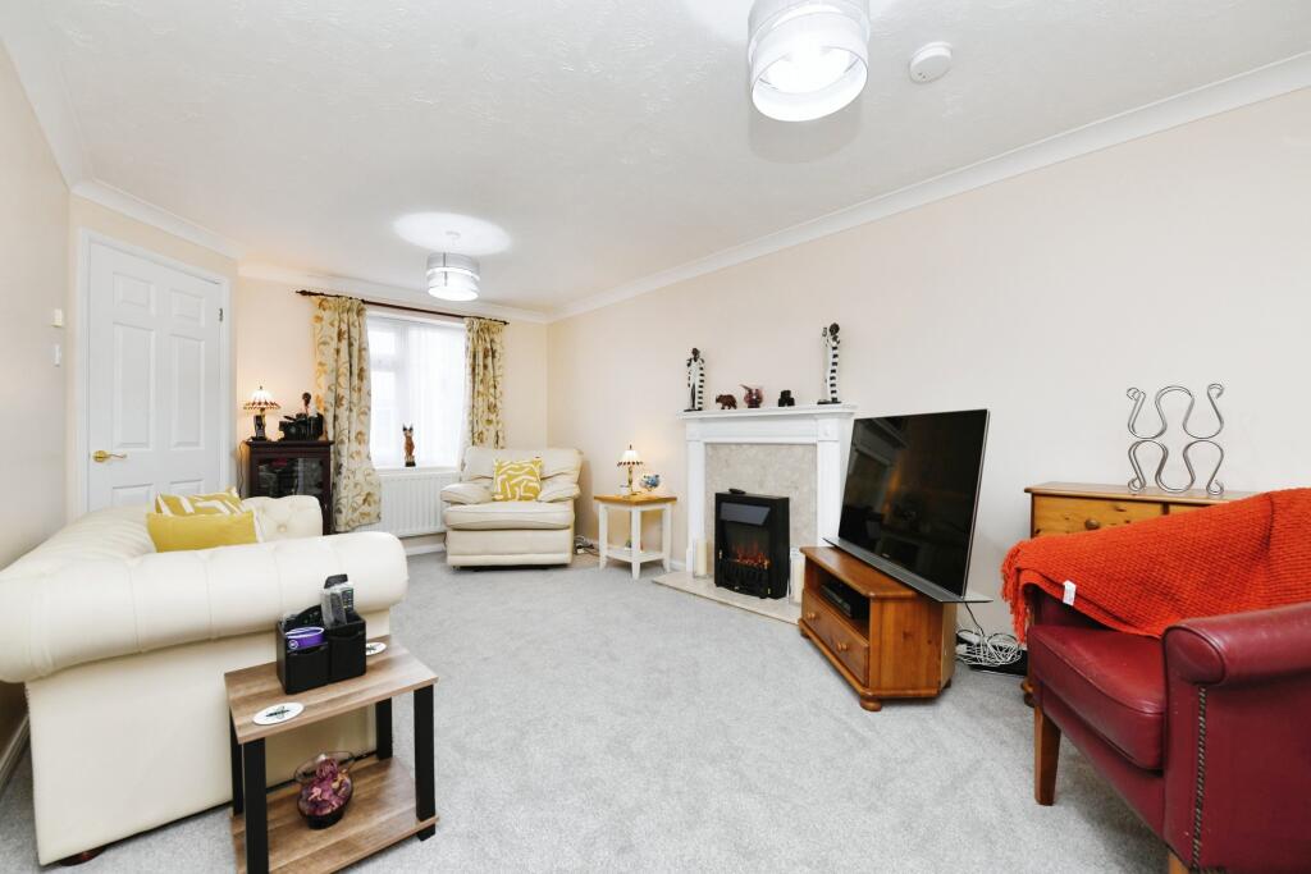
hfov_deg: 104.2
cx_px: 656
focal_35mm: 14
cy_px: 437
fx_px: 510
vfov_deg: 81.2
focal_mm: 14
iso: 800
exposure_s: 1/60
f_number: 6.3
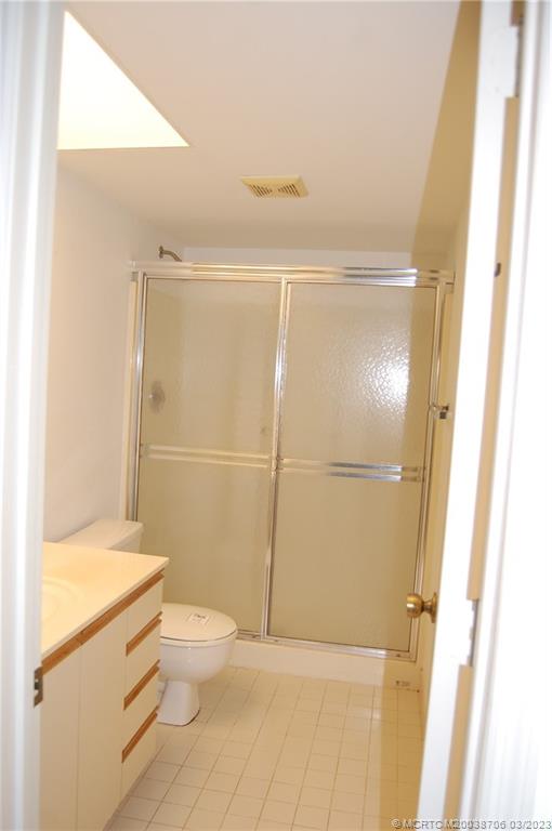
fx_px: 657
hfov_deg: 45.6
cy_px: 416
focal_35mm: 28
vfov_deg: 64.6
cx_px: 276
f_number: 3.5
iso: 400
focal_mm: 19
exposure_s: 1/60
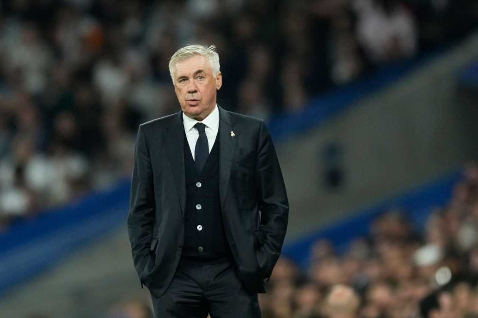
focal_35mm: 408
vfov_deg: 3.4
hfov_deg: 5.1
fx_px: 5417
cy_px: 162
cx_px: 239
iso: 3200
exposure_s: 1/2500
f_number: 2.8
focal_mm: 400
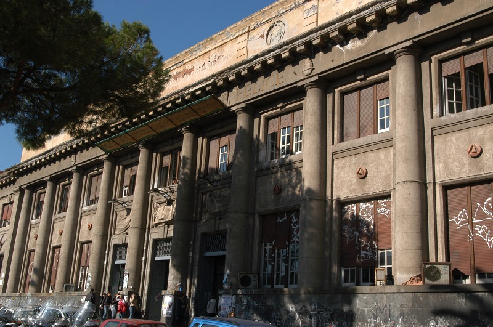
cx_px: 246
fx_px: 574
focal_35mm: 42
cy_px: 164
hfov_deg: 46.5
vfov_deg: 31.8
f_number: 14
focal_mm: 28
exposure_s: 1/125
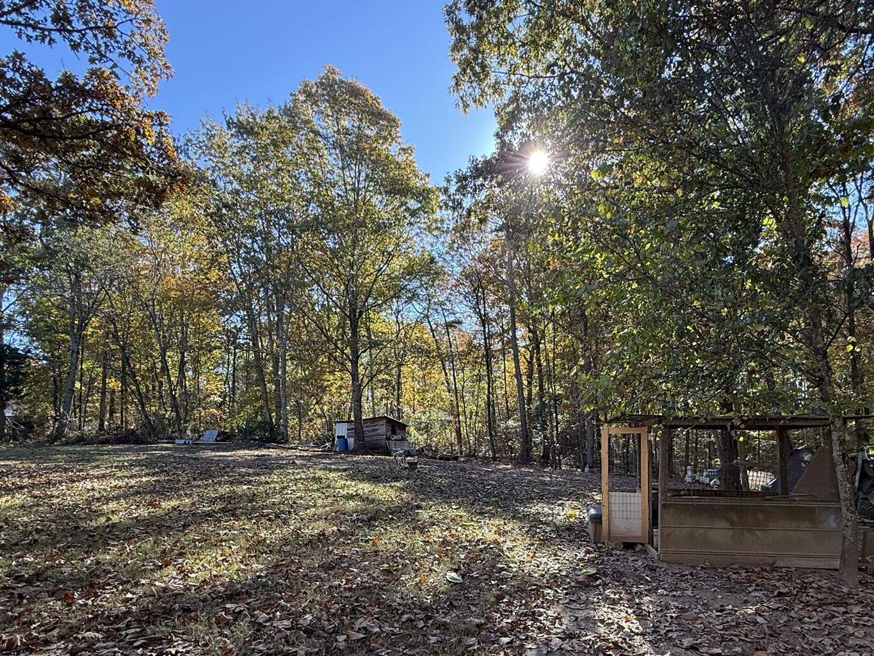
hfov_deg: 78.7
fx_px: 530
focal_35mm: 21
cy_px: 434
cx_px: 490
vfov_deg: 62.0
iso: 64
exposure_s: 1/196
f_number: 2.2
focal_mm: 2.22
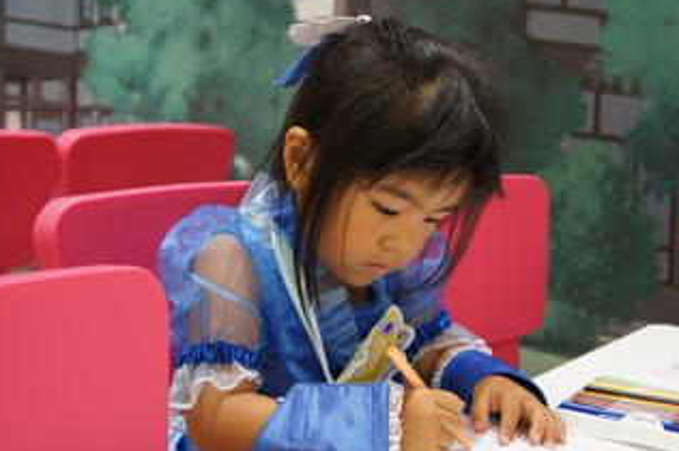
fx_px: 1180
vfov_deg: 21.6
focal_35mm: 63
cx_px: 337
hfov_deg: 32.1
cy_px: 226
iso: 500
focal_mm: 33
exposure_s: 1/60
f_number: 4.5
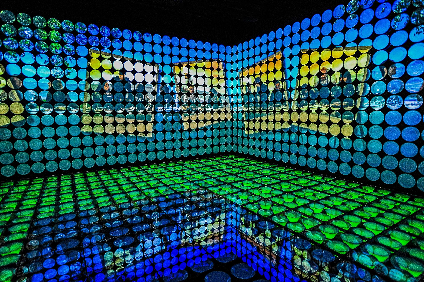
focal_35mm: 20
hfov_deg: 84.0
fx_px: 235
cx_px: 212
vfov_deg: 61.8
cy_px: 141
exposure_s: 1/50
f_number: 3.5
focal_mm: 20
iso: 1600
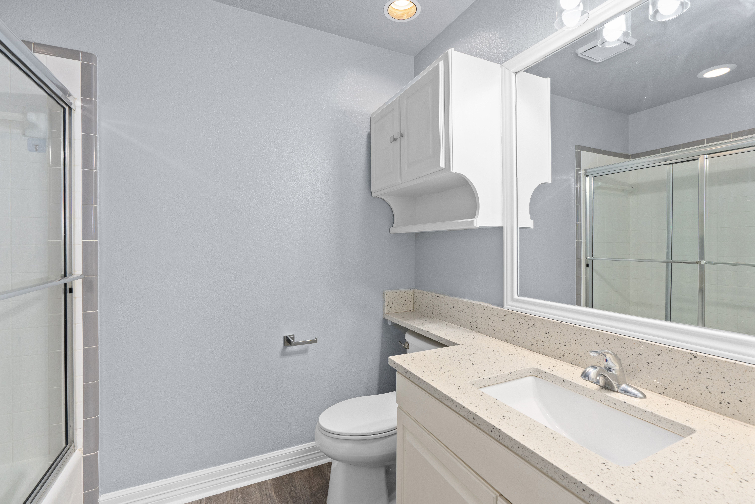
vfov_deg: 73.7
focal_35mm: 16
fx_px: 336
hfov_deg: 96.7
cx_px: 378
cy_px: 252
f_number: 7.1
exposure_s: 1/4
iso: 320
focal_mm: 16
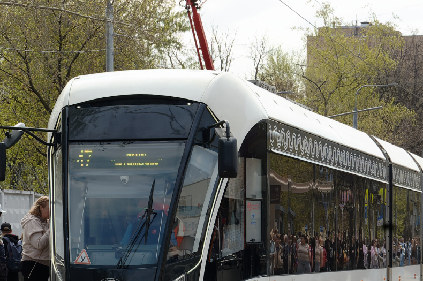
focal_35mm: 136
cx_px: 202
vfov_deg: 10.1
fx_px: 1594
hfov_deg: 15.1
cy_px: 163
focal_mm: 55
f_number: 9
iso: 400
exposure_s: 1/320
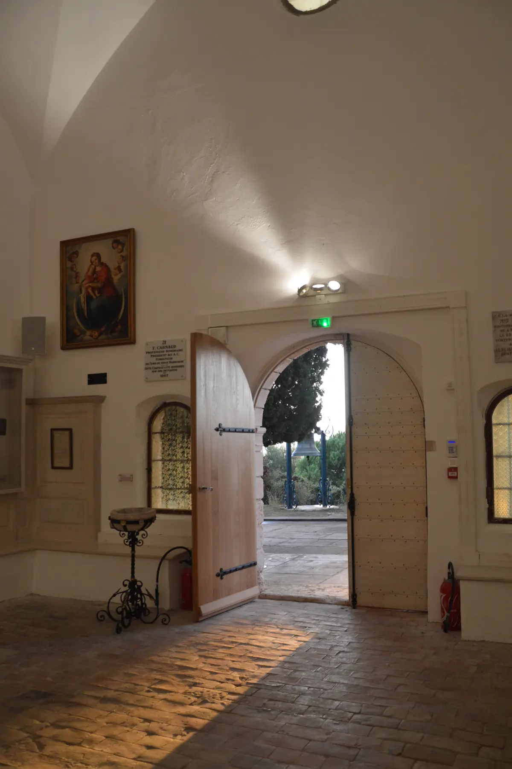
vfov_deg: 67.4
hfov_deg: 47.9
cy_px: 384
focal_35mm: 27
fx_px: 577
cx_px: 256
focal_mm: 18
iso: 400
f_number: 3.5
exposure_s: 1/40
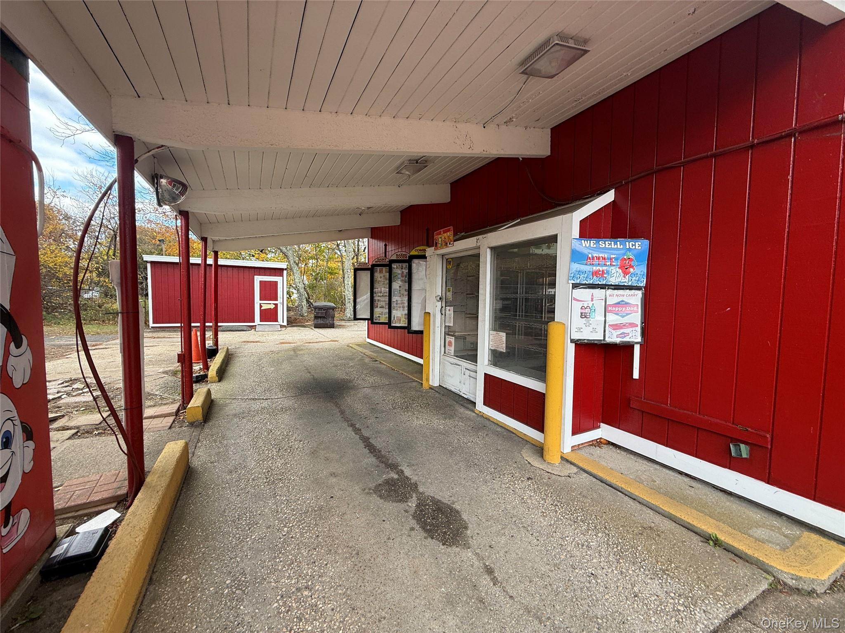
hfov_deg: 102.1
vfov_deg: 85.7
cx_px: 422
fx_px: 342
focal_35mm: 14
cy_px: 316
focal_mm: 2.22
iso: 40
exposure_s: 1/99
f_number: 2.2
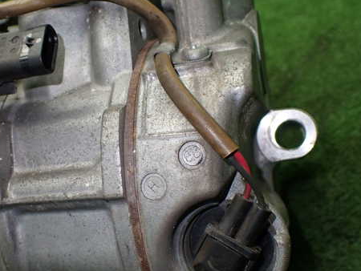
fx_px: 417
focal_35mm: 40
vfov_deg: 35.9
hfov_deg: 46.4
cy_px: 159
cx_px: 138
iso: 320
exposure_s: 1/125
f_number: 2.3
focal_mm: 5.4
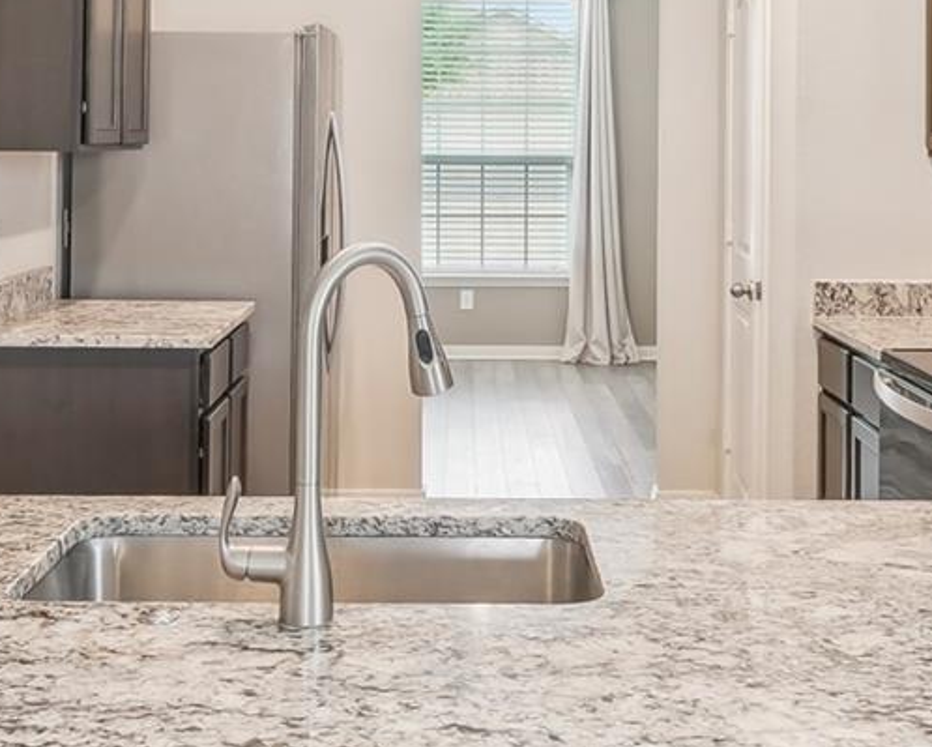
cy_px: 119
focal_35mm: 54
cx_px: 511
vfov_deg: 27.4
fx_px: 1490
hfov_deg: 34.7
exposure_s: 1/15
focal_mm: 14
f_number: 8
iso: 800
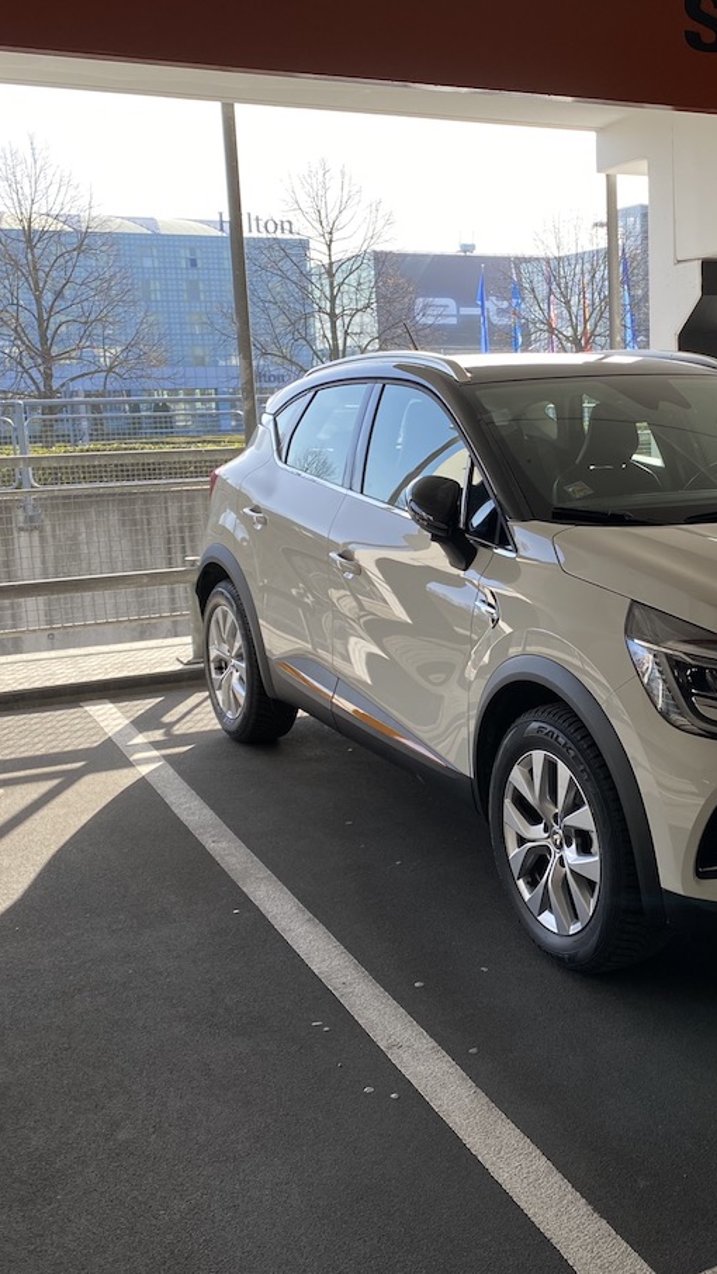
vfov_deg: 50.5
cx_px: 612
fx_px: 1351
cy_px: 636
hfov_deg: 28.8
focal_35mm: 40
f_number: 1.8
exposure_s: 1/498
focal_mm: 4.25
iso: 32
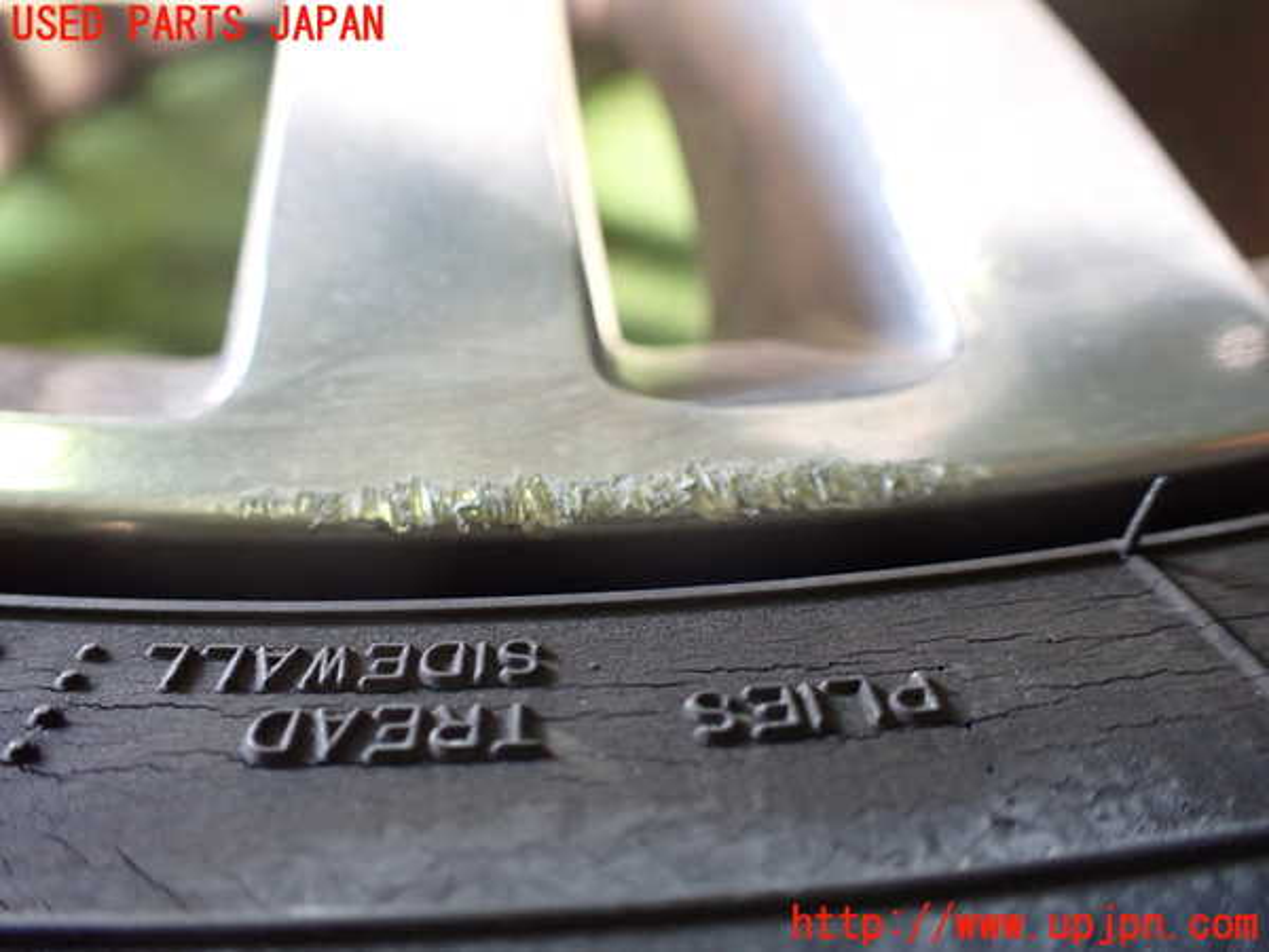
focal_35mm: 30
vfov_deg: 46.8
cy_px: 476
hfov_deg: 60.0
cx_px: 634
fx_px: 1100
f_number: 2.3
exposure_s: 1/50
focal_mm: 5.4
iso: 800
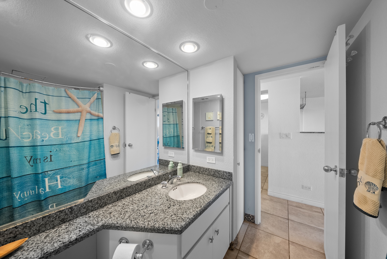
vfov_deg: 90.1
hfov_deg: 112.6
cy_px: 130
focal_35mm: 12
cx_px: 194
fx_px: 129
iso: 125
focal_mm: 12
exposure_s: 1/2
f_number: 9
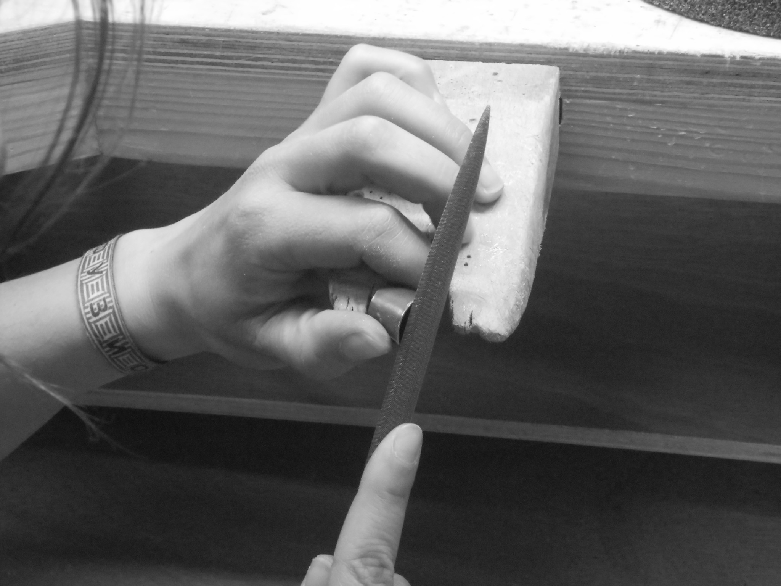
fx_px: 1624
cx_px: 390
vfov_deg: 20.4
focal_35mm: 72
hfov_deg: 27.0
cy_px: 293
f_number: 6
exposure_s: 1/40
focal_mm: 12.8
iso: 800
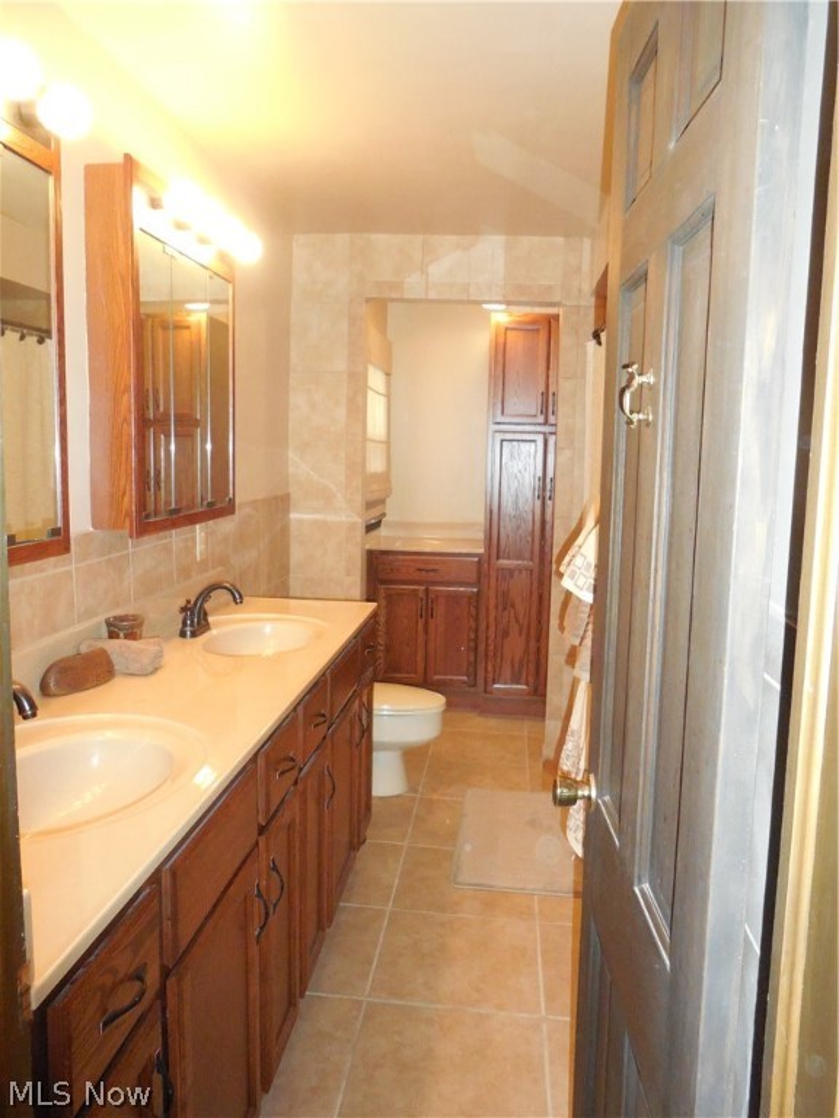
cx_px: 420
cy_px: 559
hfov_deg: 53.1
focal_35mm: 26
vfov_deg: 67.3
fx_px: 840
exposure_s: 1/25
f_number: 3.5
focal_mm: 4.6
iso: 900
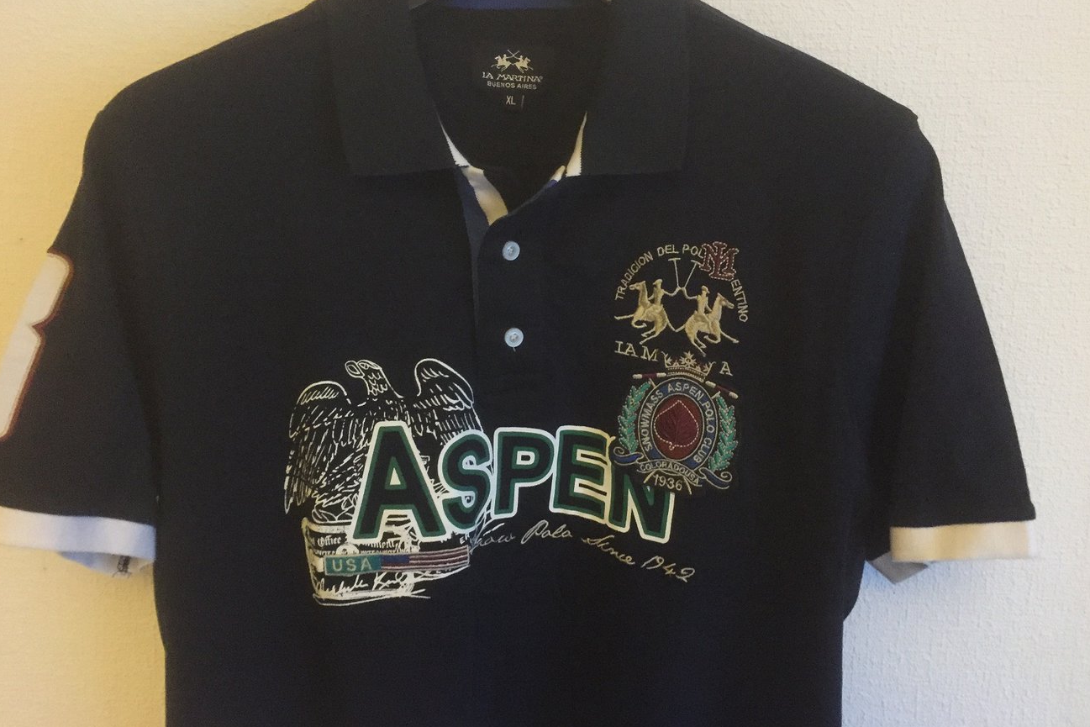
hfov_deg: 60.3
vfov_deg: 42.3
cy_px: 318
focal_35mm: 31
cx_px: 542
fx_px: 939
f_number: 2.2
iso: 400
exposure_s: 1/17
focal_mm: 4.15
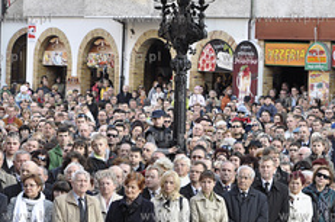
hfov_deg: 11.3
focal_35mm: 182
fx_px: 1690
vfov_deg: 7.5
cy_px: 116
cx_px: 91
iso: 250
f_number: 5
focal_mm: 70
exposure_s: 1/125
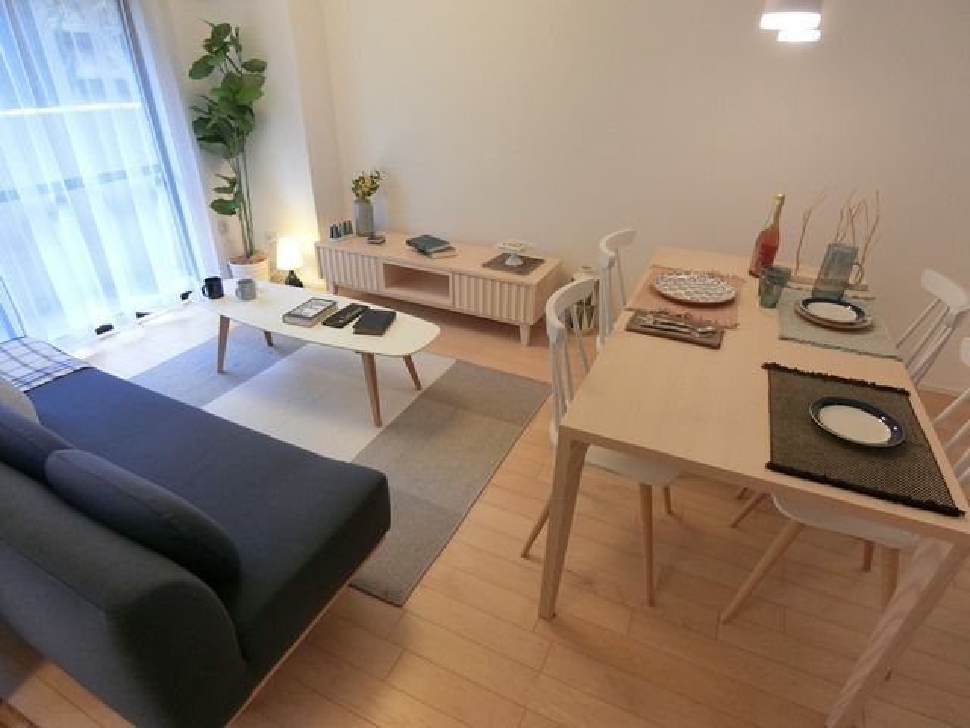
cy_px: 364
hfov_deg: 84.7
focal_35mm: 19
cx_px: 485
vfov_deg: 68.7
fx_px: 532
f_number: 2.7
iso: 400
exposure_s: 1/100
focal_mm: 4.06
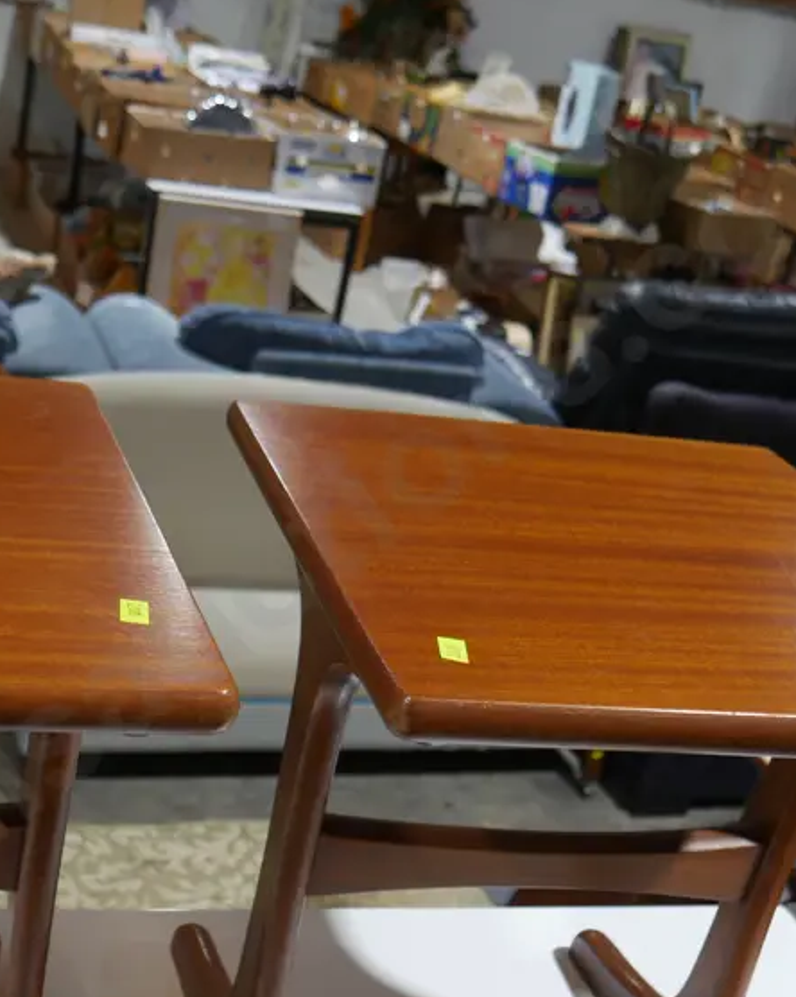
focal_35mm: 54
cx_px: 210
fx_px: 1592
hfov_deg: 27.7
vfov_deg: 34.6
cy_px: 630
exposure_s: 1/60
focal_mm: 15
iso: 250
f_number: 3.6
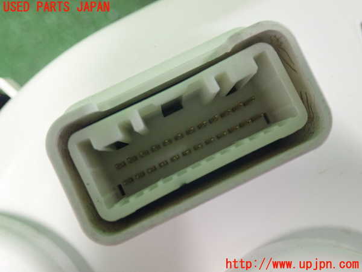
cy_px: 136
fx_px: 397
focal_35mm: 38
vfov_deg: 37.7
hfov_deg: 49.0
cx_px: 181
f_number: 2.7
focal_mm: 6.86
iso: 800
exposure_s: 1/40
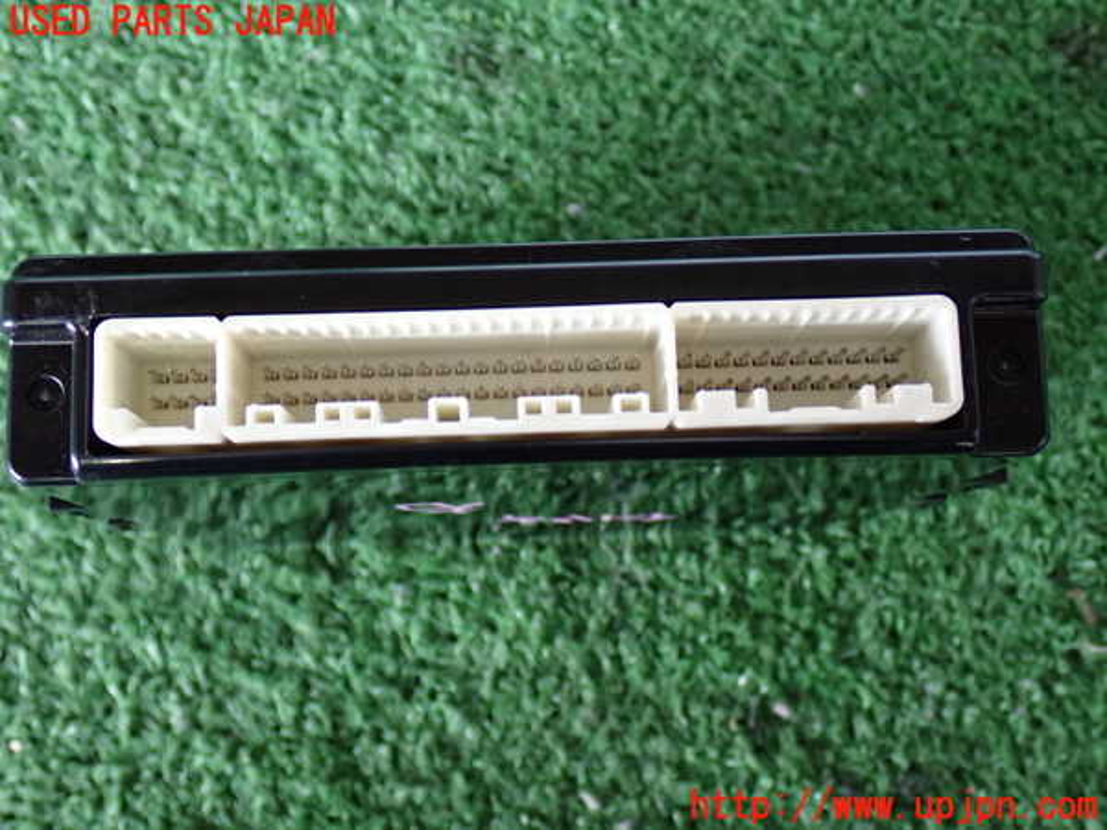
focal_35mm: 47
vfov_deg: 30.9
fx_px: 1503
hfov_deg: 40.4
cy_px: 415
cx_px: 554
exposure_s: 1/50
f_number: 3.1
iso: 320
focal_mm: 8.4
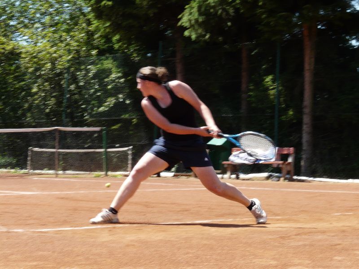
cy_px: 134
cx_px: 180
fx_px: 1079
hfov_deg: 18.9
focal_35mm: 104
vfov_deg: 14.2
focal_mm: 17
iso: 100
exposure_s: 1/60
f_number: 8
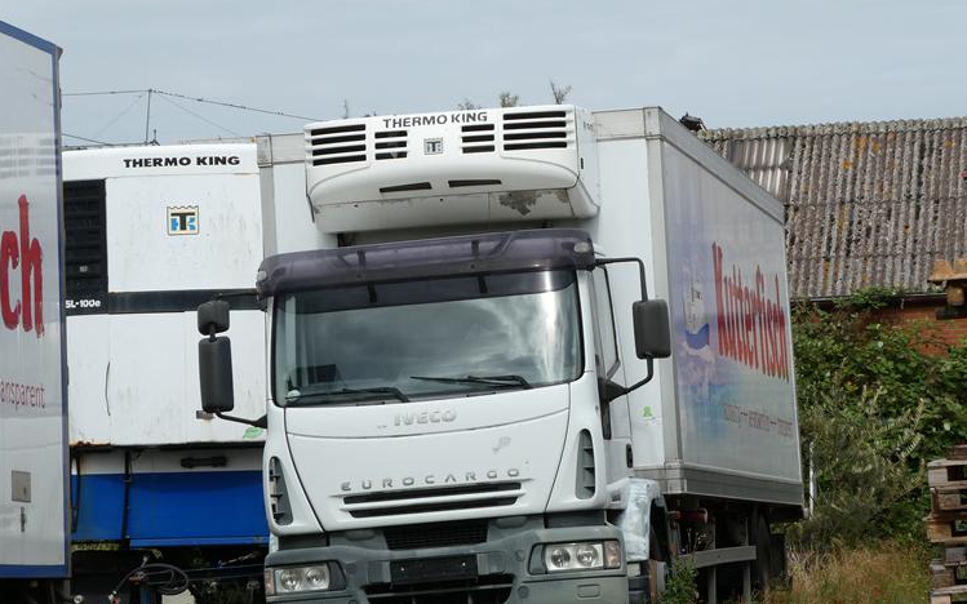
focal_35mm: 171
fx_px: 4506
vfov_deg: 7.7
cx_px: 511
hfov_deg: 12.2
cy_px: 359
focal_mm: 27.1
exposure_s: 1/400
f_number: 5.4
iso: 80
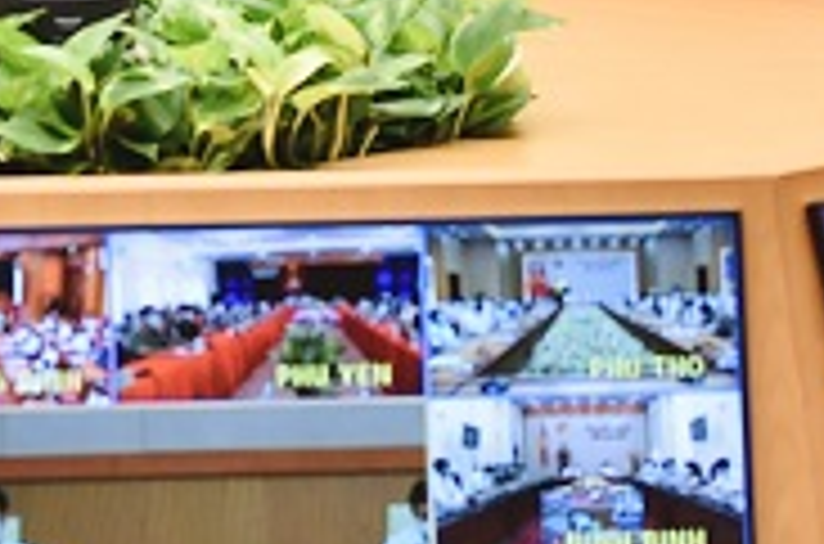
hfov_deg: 6.7
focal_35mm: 306
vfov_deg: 4.4
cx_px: 95
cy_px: -191
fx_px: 6986
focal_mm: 70
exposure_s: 1/200
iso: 800
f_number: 2.8
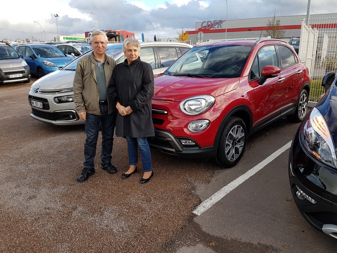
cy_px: 126
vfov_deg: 53.1
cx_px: 168
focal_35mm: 26
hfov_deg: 67.3
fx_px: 253
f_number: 1.7
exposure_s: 1/386
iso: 40
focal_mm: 4.2
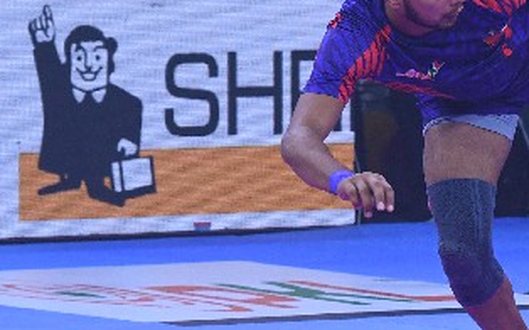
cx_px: 596
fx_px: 7710
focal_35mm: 535
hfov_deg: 3.9
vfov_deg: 2.5
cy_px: 133
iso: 2000
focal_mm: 110
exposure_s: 1/1600
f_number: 5.6
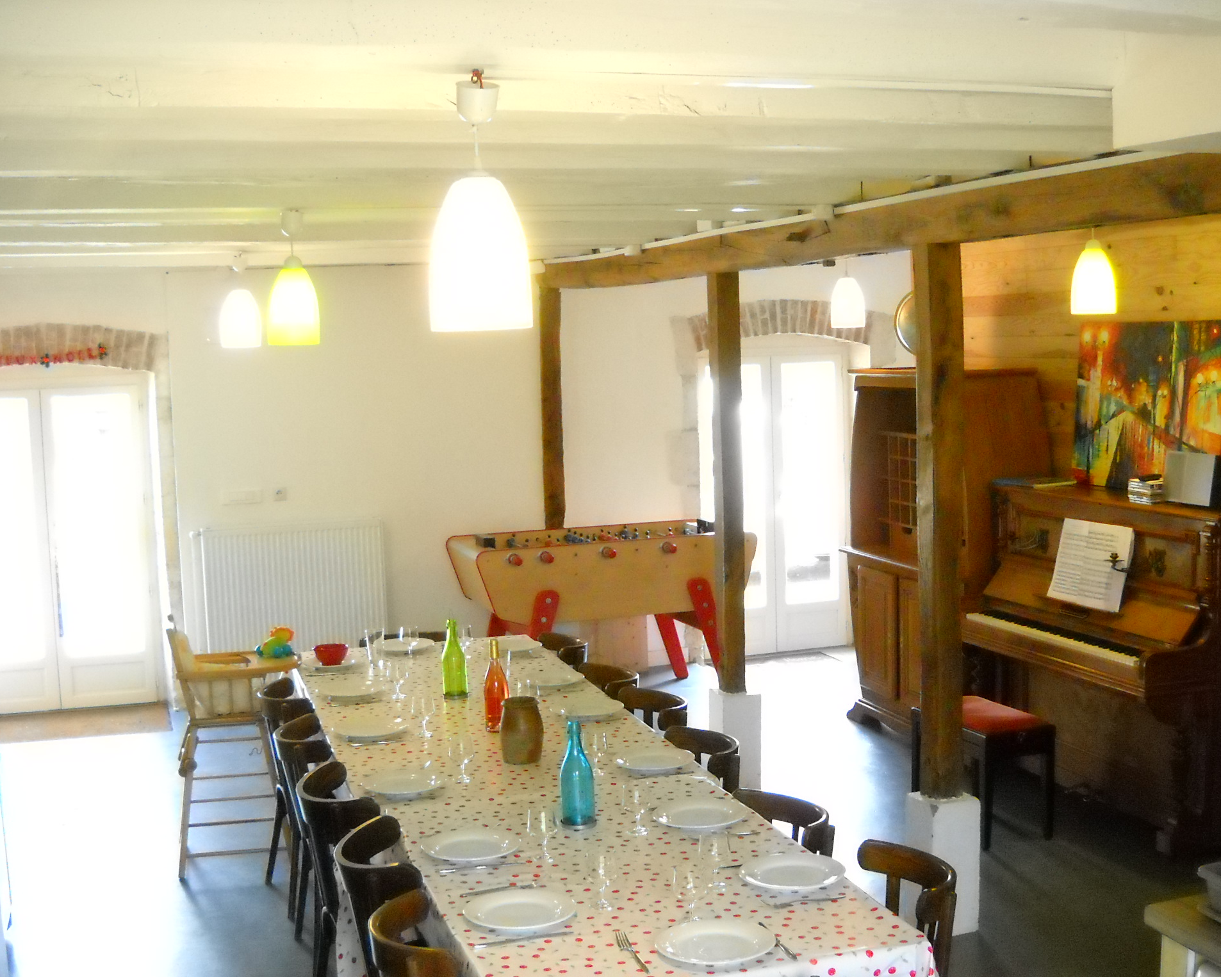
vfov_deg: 34.9
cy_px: 489
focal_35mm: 43
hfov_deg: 42.9
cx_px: 618
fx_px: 1554
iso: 800
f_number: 3.1
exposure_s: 1/64
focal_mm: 6.72
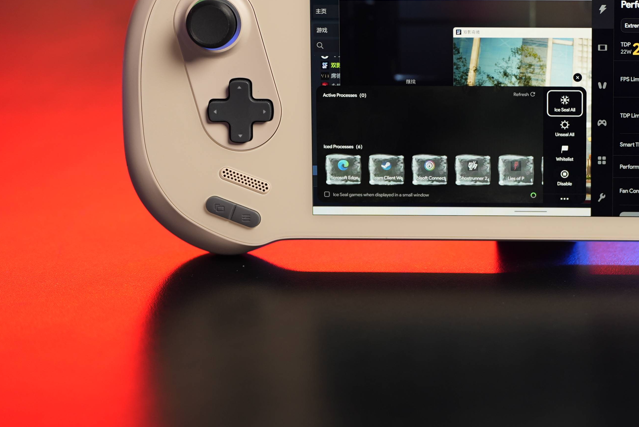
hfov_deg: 15.9
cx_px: 523
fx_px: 2273
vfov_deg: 10.7
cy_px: 98
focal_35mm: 128
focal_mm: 78
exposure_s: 1/80
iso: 320
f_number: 2.8
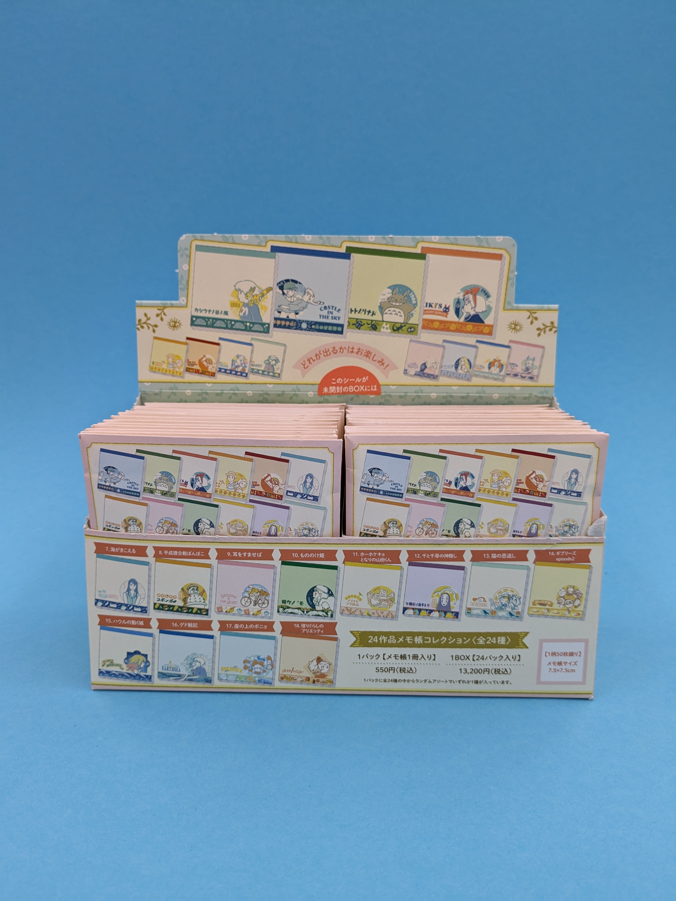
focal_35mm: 27
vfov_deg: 65.3
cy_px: 450
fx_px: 703
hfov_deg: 51.4
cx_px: 338
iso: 99
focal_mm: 4.38
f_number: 1.73
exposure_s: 1/99.9
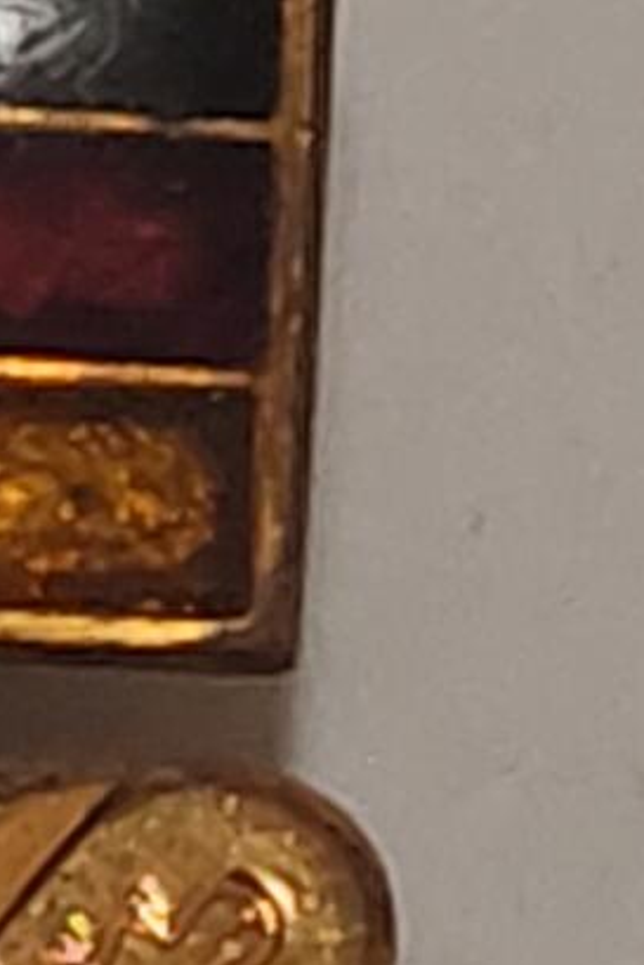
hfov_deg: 2.6
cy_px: 1253
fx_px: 13860
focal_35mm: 517
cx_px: -795
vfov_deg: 4.0
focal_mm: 5.52
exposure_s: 1/50
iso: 200
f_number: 1.95
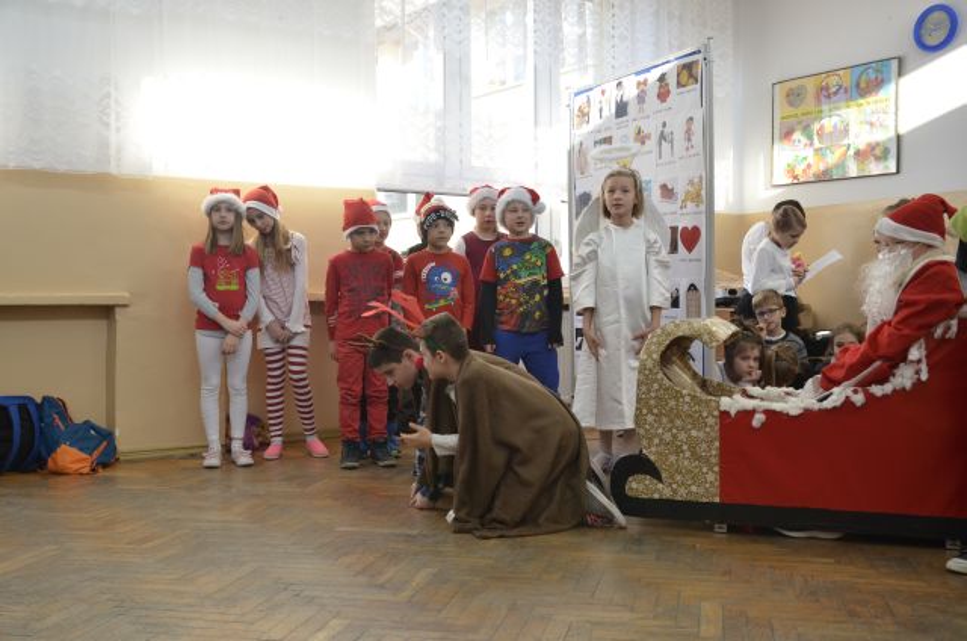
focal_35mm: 39
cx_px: 484
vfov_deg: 34.1
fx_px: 1045
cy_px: 320
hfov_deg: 49.6
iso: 500
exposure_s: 1/200
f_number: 4
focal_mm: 26
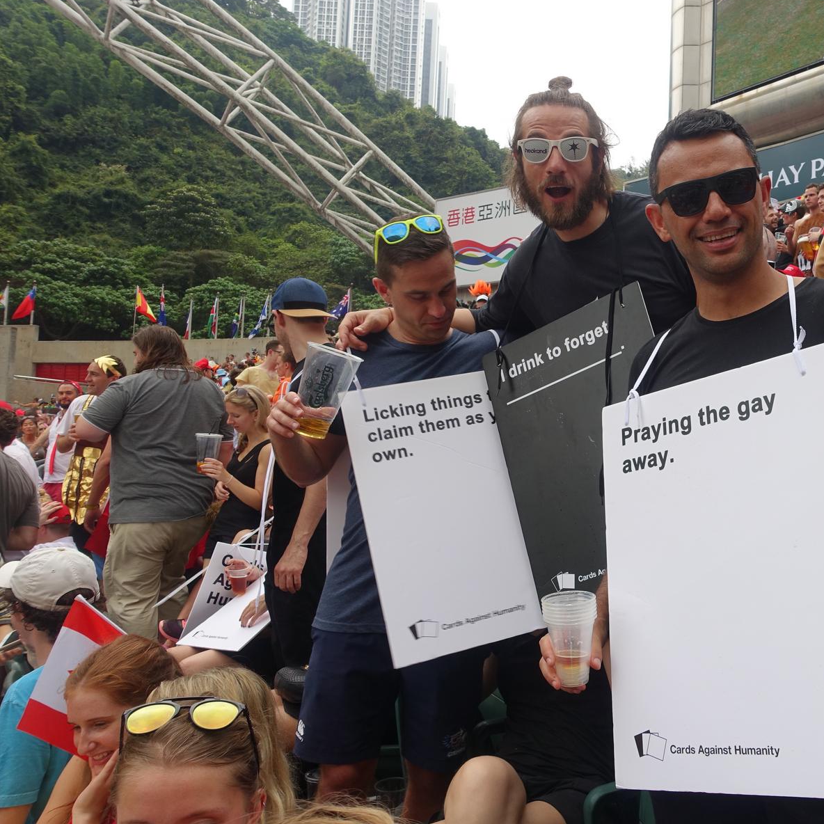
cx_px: 626
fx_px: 835
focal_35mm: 31
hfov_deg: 50.2
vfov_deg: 52.5
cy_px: 407
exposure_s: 1/80
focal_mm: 8.8
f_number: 5
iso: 125
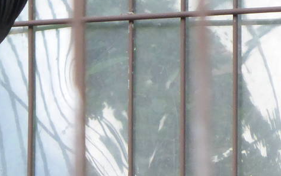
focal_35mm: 1522
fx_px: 11653
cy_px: -42
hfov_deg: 1.4
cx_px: 6
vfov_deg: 0.9
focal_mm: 68.9
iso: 400
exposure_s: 1/60
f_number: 5.9
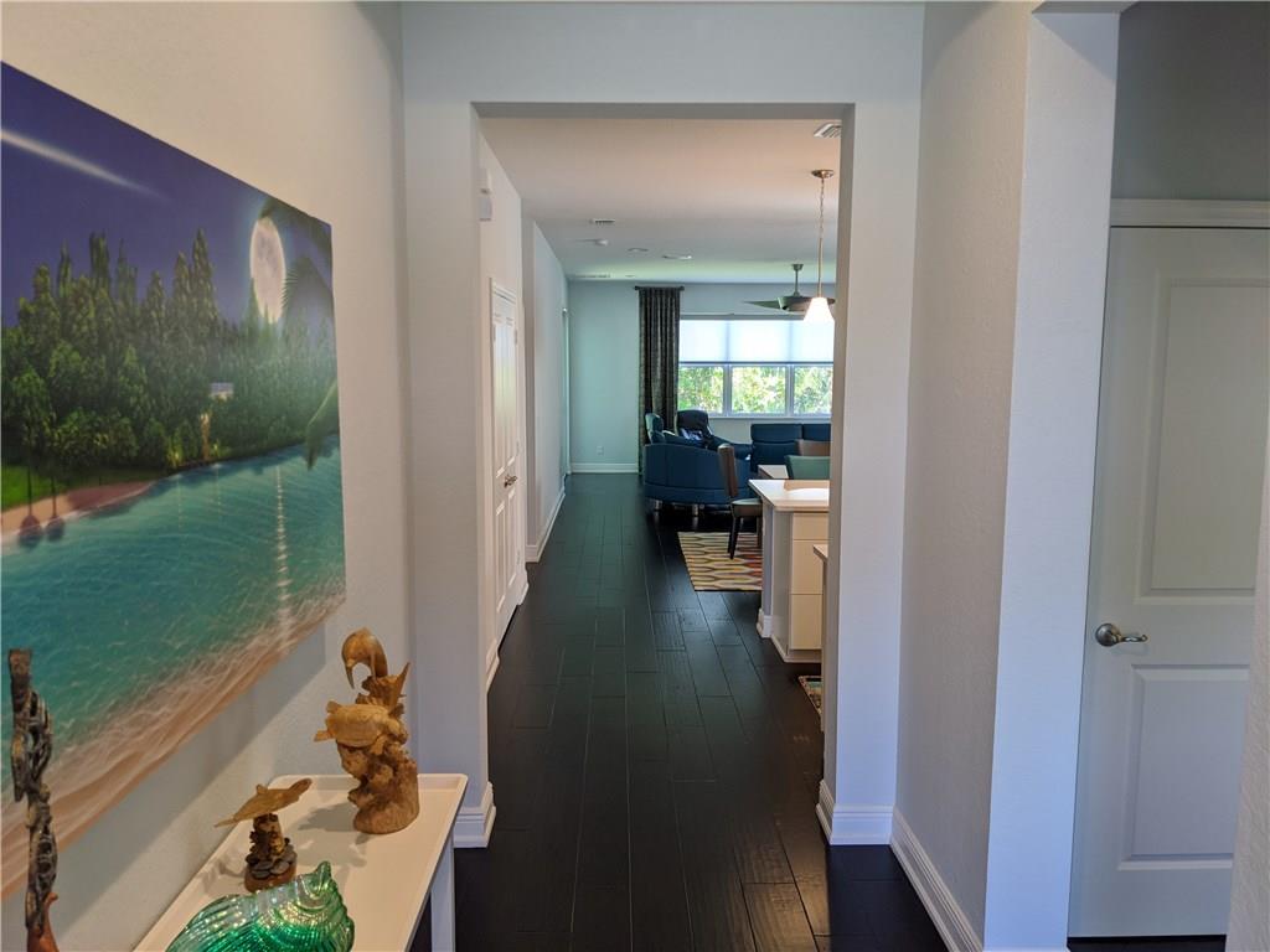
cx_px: 635
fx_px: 991
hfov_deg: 65.3
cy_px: 476
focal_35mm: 27
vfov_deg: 51.4
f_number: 1.73
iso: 75
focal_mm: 4.38
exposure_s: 1/60
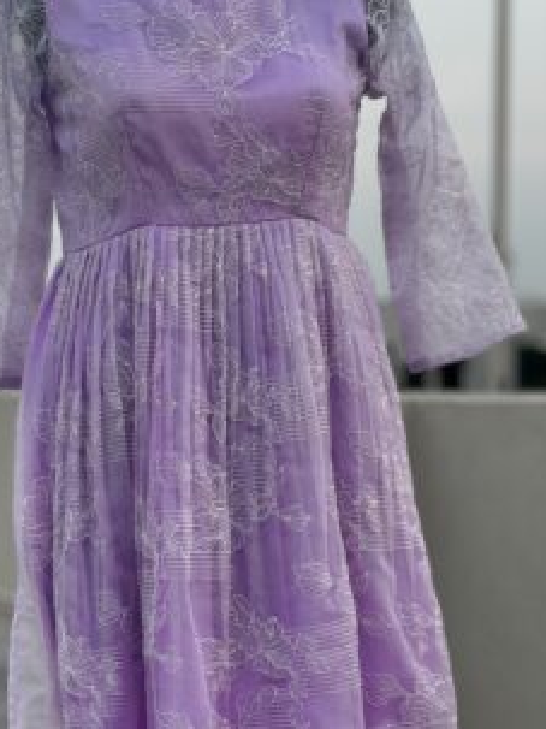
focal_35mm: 74
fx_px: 1557
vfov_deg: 26.3
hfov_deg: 19.9
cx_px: 212
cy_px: 444
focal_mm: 6.76
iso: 50
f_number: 1.78
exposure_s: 1/121
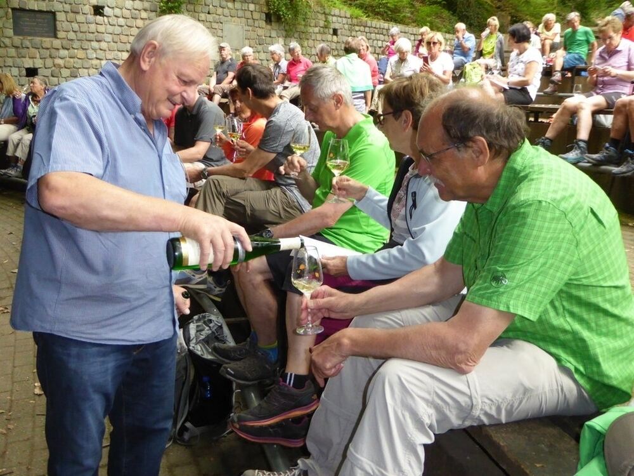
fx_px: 641
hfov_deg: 52.6
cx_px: 317
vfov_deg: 40.7
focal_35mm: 35
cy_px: 238
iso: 800
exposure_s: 1/60
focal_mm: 6.3
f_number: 3.7
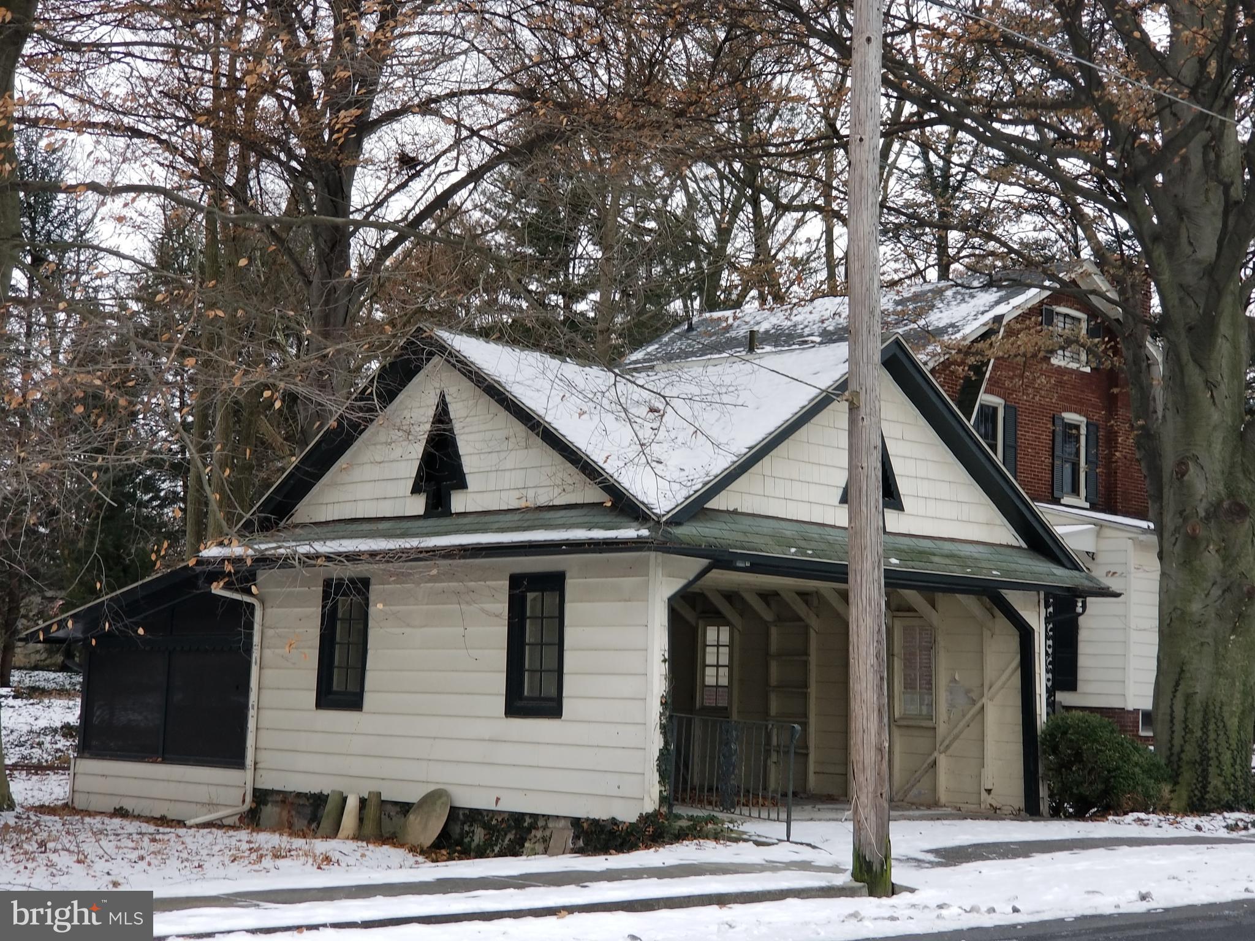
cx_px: 628
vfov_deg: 28.0
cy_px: 470
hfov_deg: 36.8
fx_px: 1885
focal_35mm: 52
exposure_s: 1/179
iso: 25
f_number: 2.4
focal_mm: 6
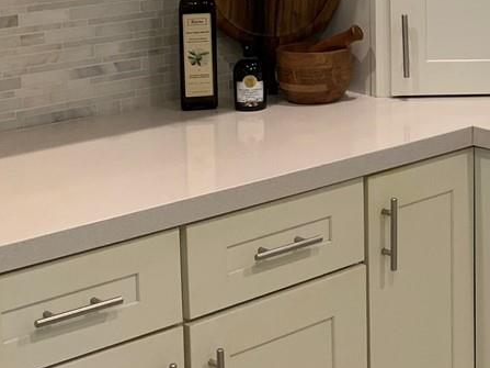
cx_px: 630
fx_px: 1316
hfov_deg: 19.5
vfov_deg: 15.5
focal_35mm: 93
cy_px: -16
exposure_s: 1/60
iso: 64
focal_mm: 4.25
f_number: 1.8
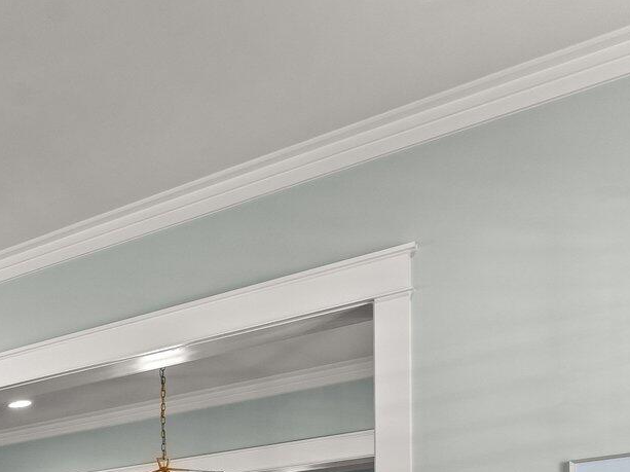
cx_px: -416
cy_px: 634
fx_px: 819
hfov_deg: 25.0
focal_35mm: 45
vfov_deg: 26.6
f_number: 8
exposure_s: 1/8
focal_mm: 14
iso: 400
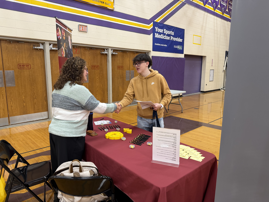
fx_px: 187
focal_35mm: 24
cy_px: 101
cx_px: 134
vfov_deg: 56.8
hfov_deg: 71.6
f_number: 1.78
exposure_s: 1/121
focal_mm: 6.76
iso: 200
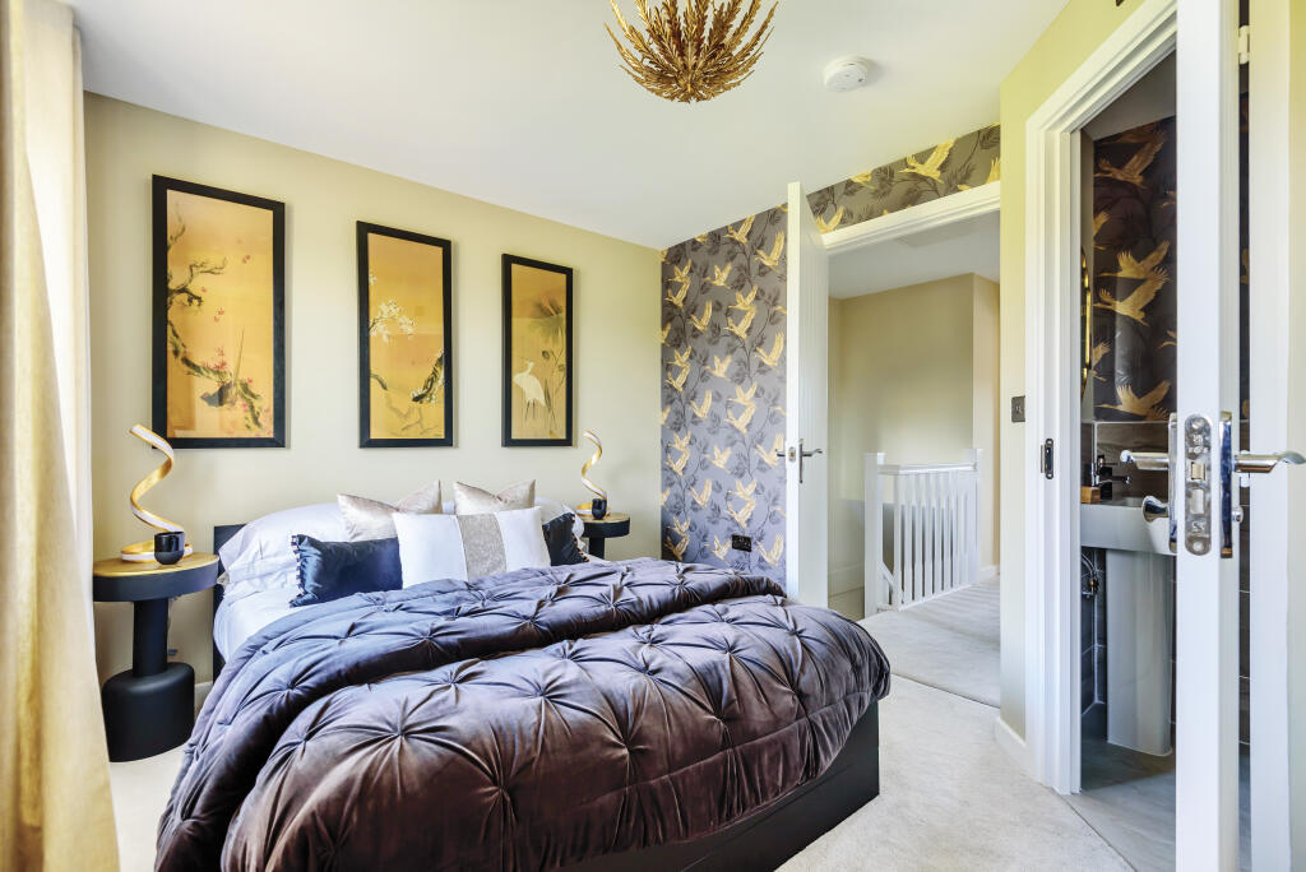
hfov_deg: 96.7
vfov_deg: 73.8
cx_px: 653
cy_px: 436
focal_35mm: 16
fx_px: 581
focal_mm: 16
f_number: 7.1
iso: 250
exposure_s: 1/10
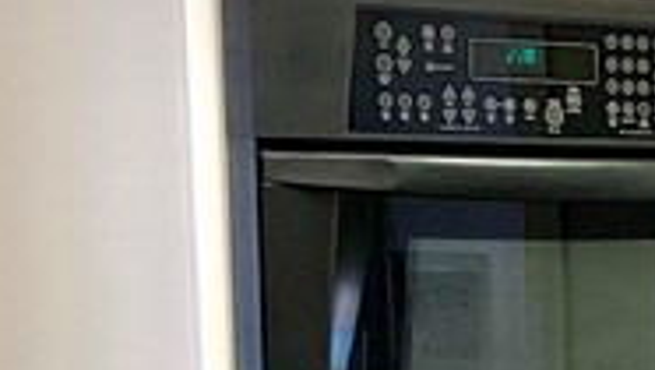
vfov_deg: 6.9
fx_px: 3025
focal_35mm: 174
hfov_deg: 11.8
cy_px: 557
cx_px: 975
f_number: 1.8
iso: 64
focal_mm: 3
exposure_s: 1/120
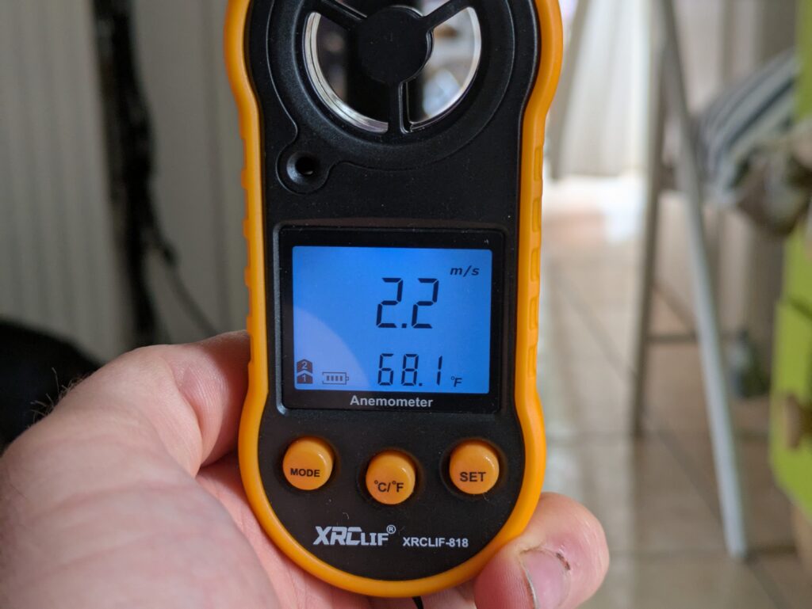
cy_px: 304
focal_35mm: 51
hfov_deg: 37.5
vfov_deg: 28.6
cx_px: 406
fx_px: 1197
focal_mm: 5.43
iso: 115
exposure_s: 1/100
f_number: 1.89
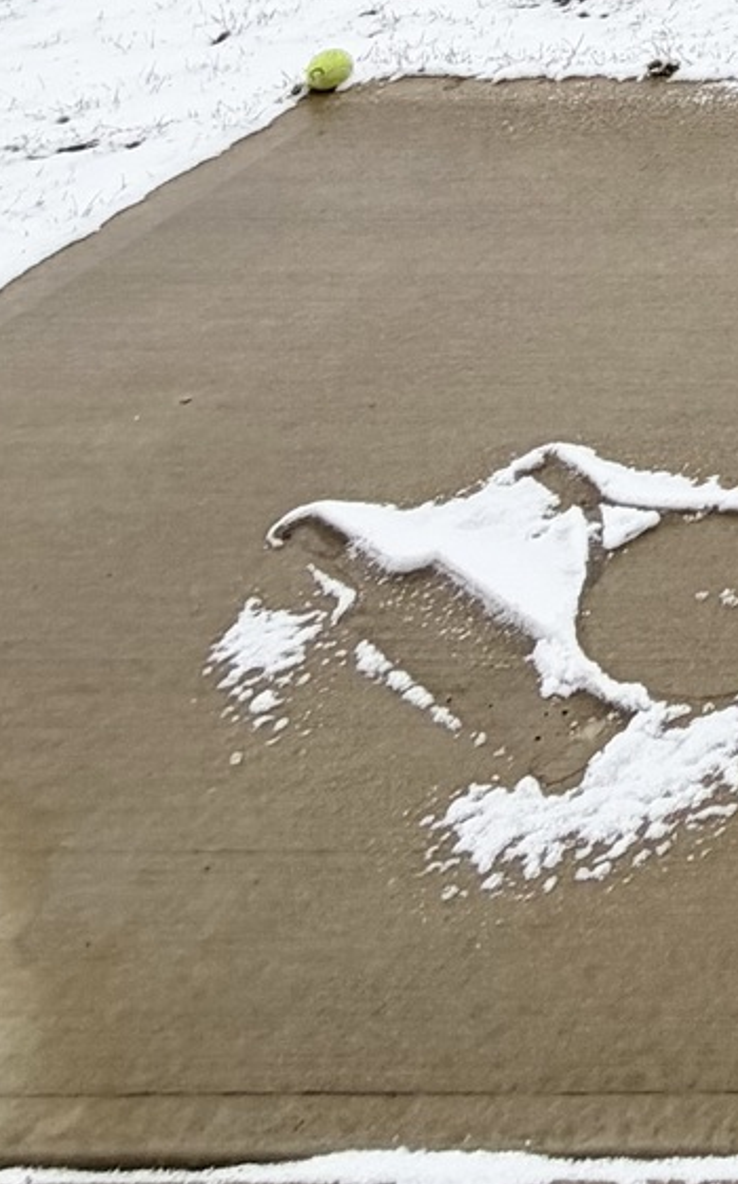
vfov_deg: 23.7
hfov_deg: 14.2
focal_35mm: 61
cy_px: -741
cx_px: 1782
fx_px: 1966
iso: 40
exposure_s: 1/694
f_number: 2.2
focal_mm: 2.22
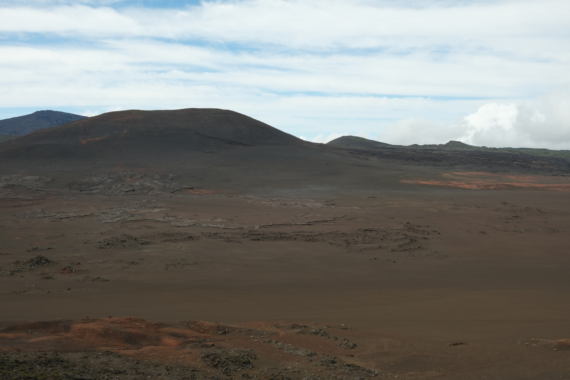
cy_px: 190
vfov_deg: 29.9
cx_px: 285
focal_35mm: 45
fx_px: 712
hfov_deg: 43.6
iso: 160
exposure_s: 1/140
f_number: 13
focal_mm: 30.2
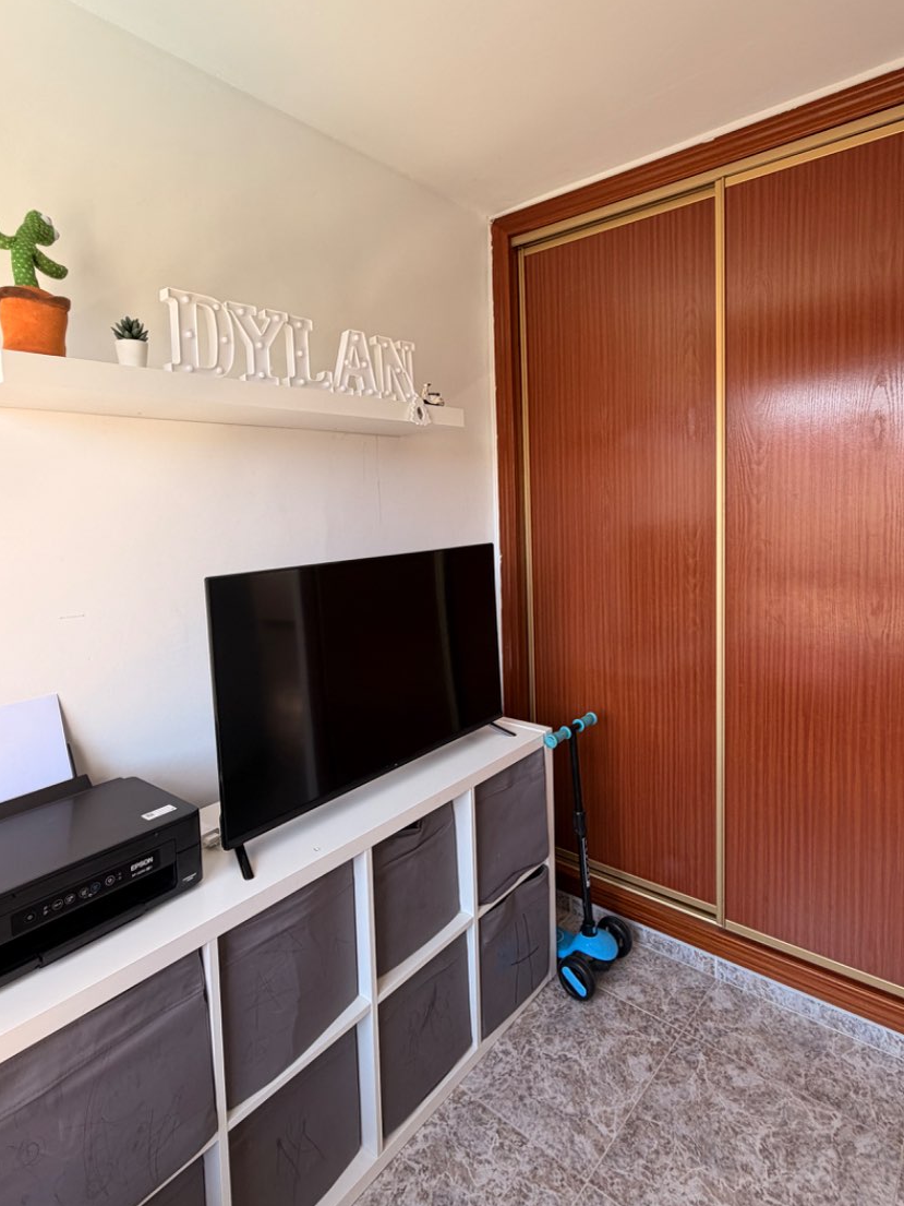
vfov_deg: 84.4
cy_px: 545
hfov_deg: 68.7
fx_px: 661
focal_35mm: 19
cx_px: 471
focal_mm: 2.22
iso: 80
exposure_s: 1/121
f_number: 2.2
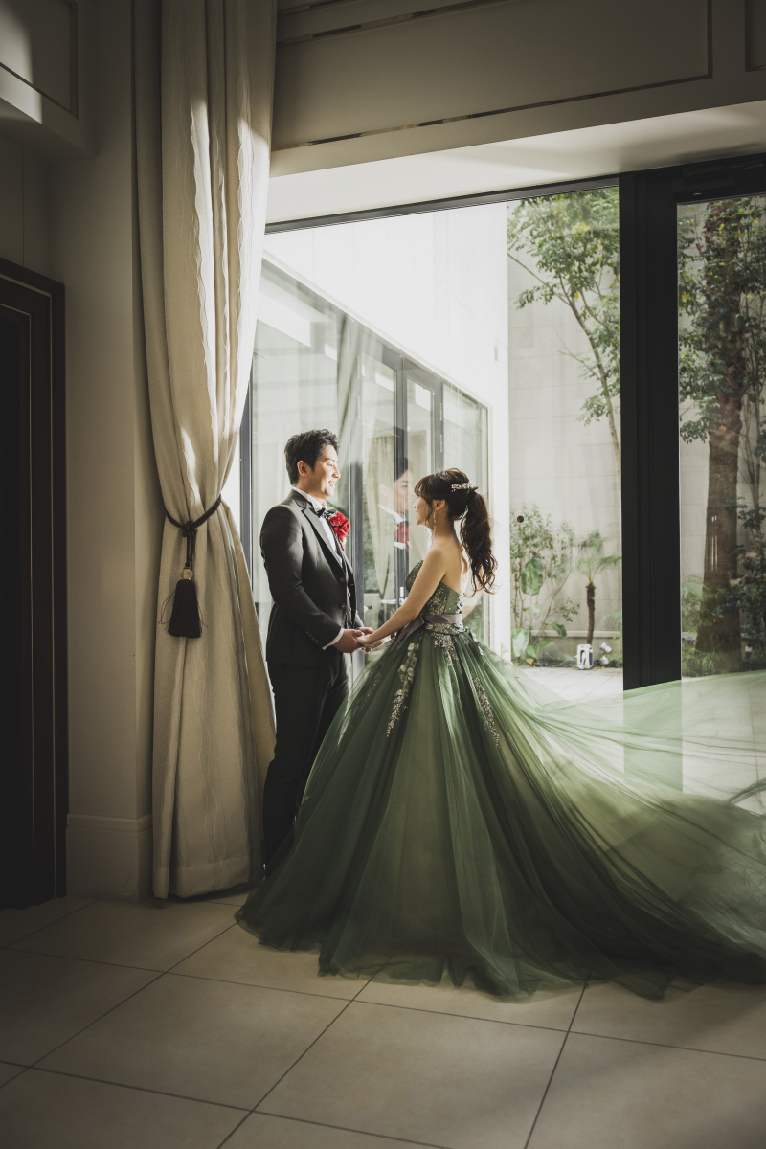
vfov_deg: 61.9
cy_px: 574
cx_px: 383
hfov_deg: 43.6
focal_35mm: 30
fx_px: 957
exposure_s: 1/60
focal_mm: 30
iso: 1600
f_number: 3.1
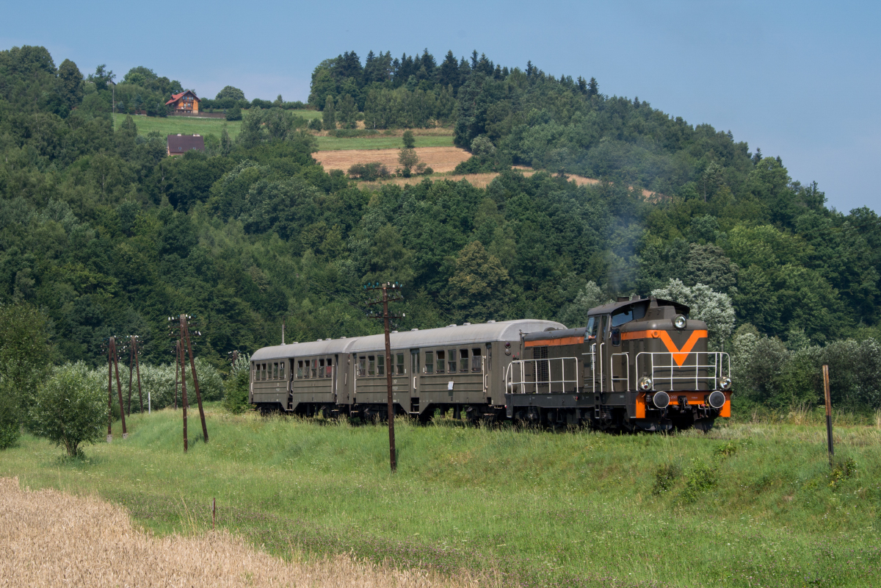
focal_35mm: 94
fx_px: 2300
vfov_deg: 14.6
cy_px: 294
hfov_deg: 21.7
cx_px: 440
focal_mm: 62.5
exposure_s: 1/320
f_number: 10
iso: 200
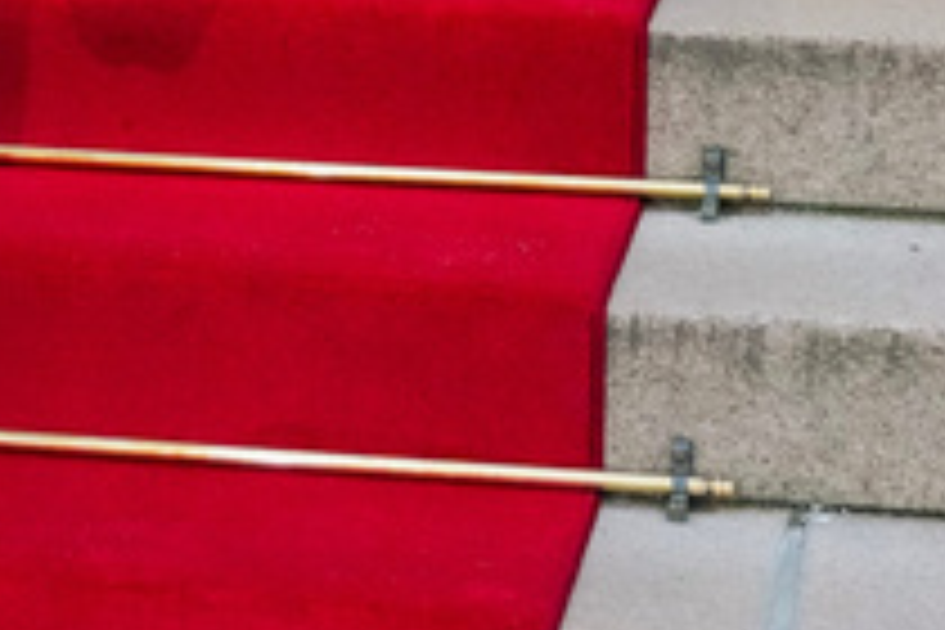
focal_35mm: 156
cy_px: -677
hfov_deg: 13.0
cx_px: 36
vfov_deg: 8.3
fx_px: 4095
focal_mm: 32
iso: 4000
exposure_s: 1/250
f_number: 4
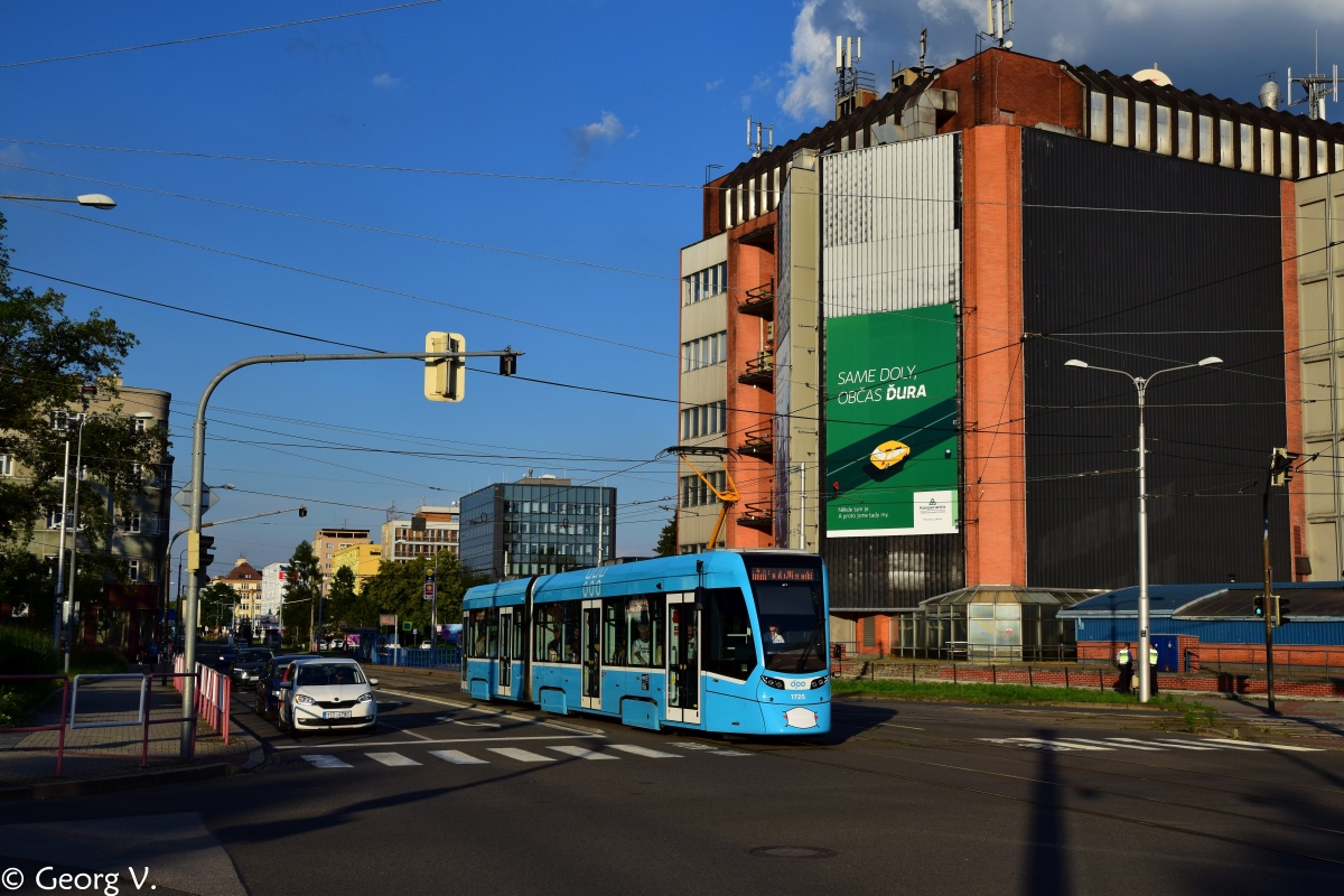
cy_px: 448
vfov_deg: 31.9
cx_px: 672
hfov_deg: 46.4
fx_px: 1568
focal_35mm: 42
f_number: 9
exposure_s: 1/1250
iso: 320
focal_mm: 28
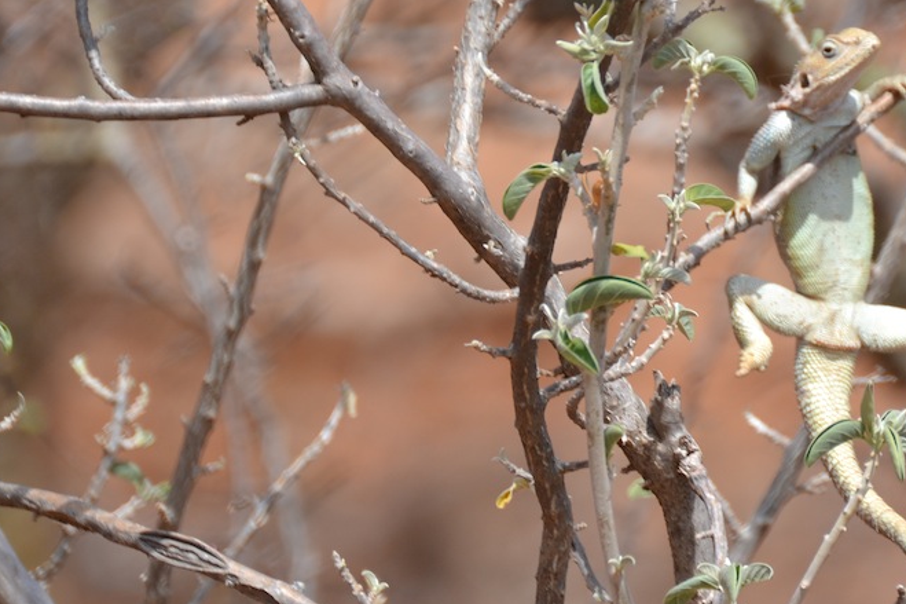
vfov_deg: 1.6
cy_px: 185
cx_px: 553
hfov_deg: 2.4
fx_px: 21989
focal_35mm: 874
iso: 180
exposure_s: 1/500
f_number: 5.6
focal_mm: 300
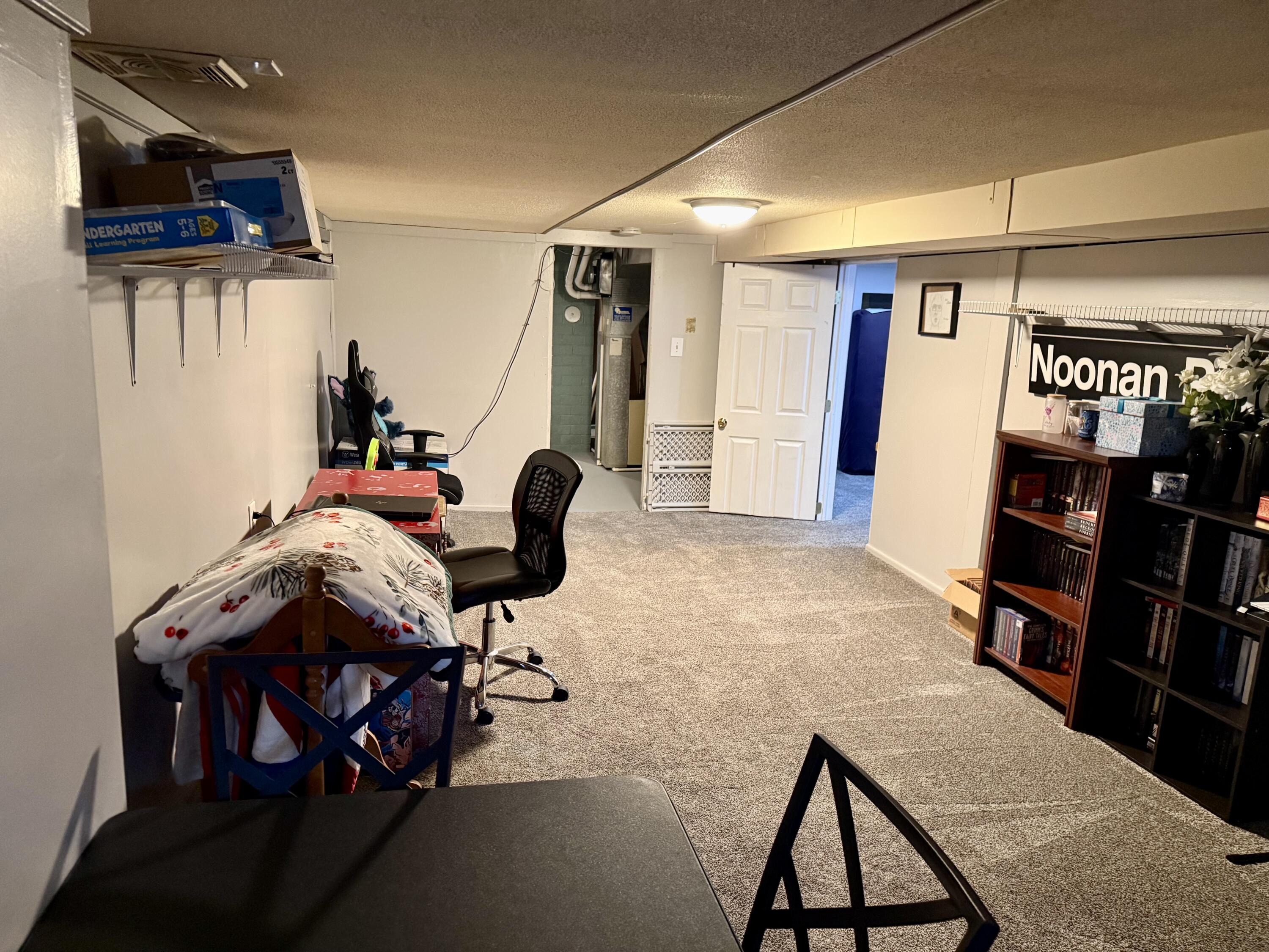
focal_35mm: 24
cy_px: 476
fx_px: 880
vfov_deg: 56.8
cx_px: 634
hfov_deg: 71.6
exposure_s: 1/60
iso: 640
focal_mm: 6.76
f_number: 1.78
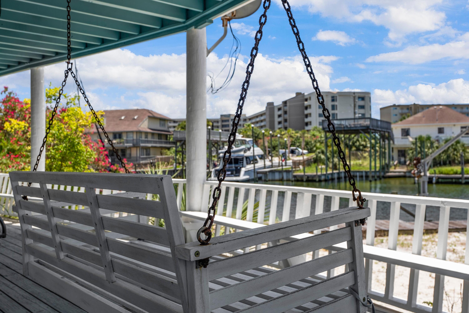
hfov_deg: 53.1
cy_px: 156
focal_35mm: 36
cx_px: 234
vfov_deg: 36.9
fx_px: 469
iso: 50
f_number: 4.5
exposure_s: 1/400
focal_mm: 24
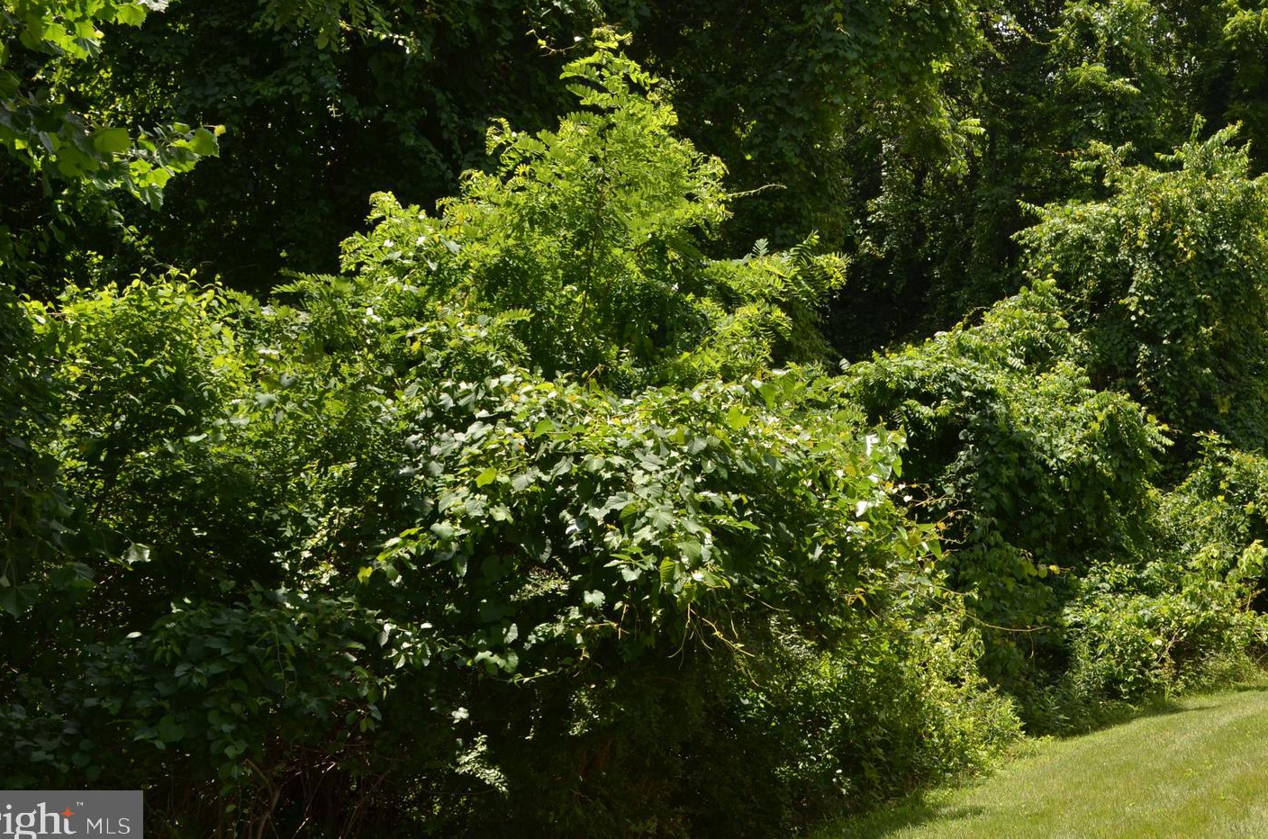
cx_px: 867
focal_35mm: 48
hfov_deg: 40.6
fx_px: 1687
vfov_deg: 27.7
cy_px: 245
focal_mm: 22
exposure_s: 1/200
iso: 100
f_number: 8
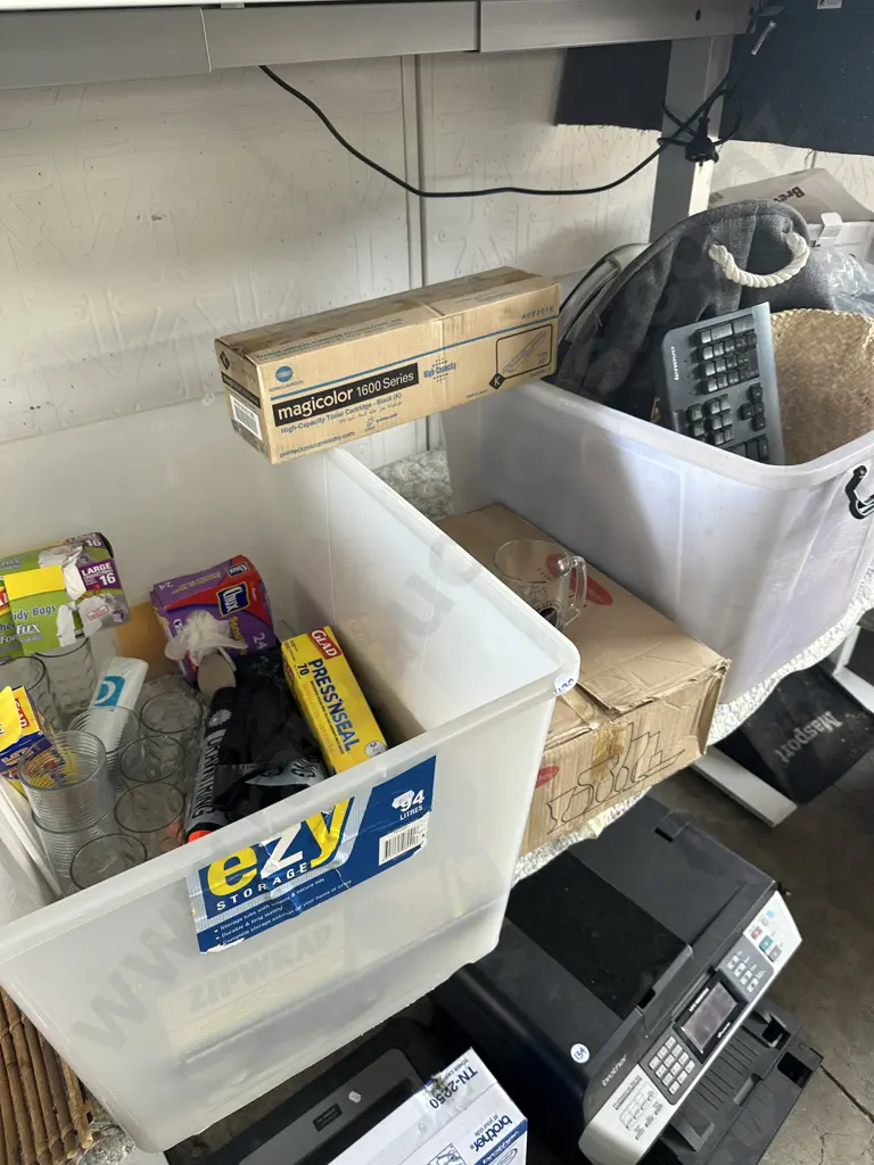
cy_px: 582
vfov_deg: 71.6
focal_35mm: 24
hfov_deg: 56.8
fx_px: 808
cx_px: 437
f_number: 1.78
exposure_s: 1/100
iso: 80
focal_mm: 6.86
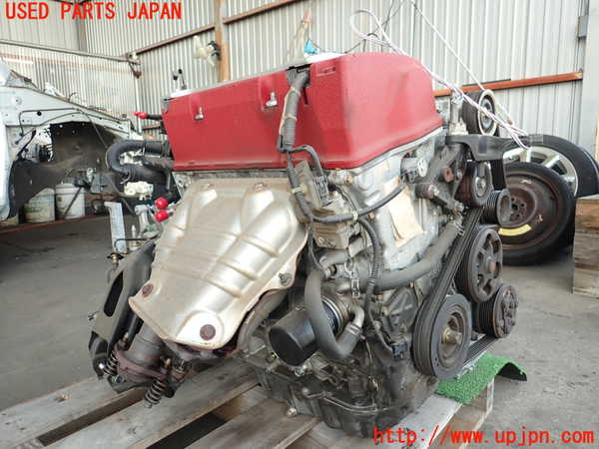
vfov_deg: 54.9
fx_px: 433
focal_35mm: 25
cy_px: 224
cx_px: 300
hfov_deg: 69.4
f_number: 2
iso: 100
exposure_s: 1/100
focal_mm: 4.5
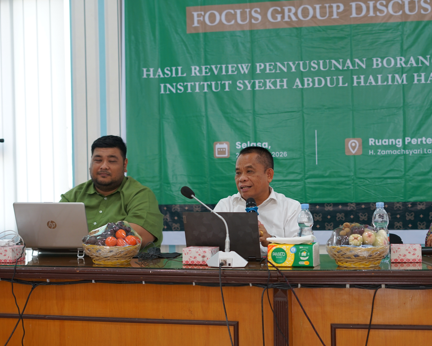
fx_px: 729
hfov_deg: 32.9
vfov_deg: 26.7
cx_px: 256
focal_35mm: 57
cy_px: 175
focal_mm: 50
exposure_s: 1/80
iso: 400
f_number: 2.8
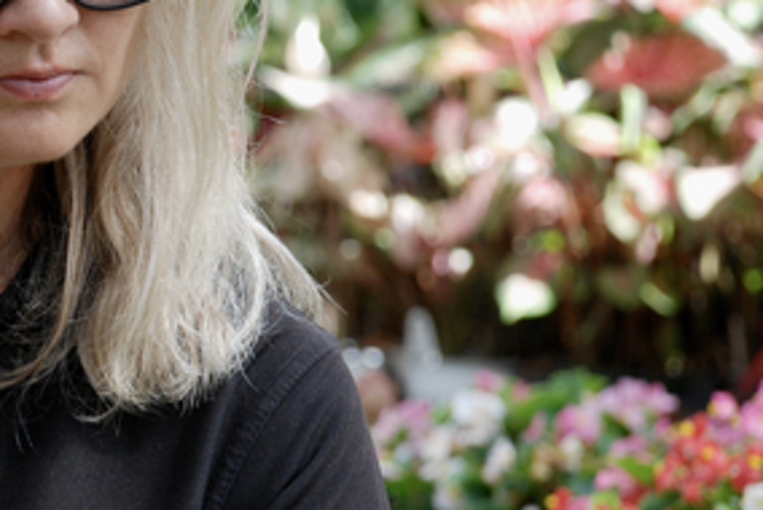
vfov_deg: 3.5
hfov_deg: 5.3
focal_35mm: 388
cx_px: -38
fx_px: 8237
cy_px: 122
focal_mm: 105
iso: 320
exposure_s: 1/125
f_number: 5.6
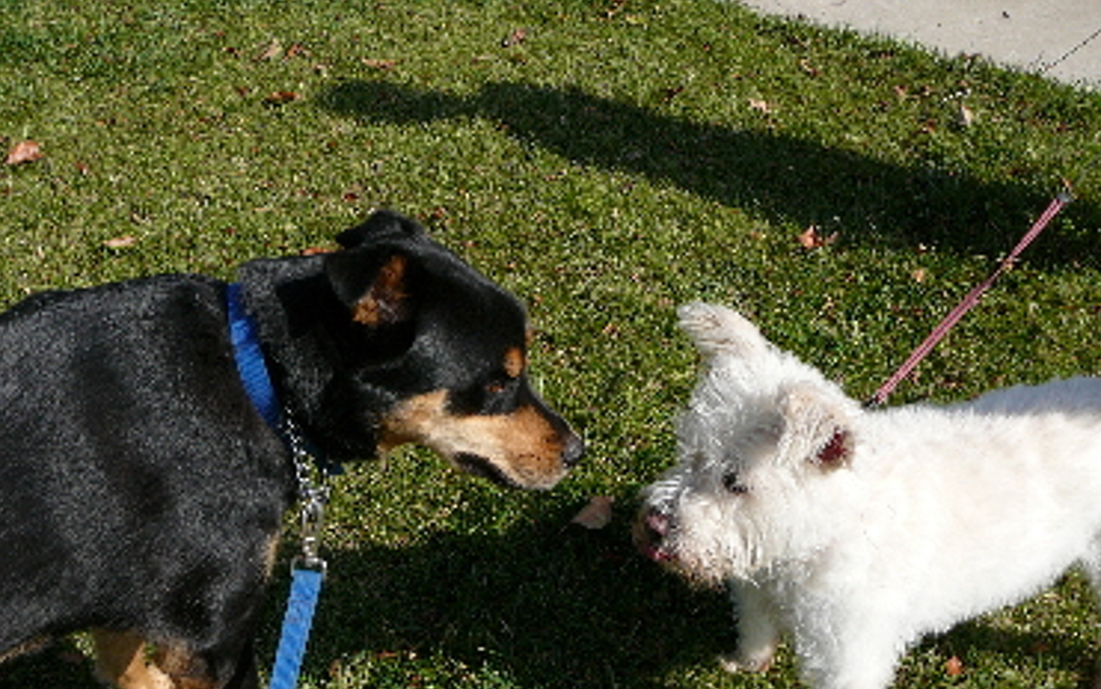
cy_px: 385
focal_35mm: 38
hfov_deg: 51.5
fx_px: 1140
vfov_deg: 33.6
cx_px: 561
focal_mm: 5.2
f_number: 5
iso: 100
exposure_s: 1/640
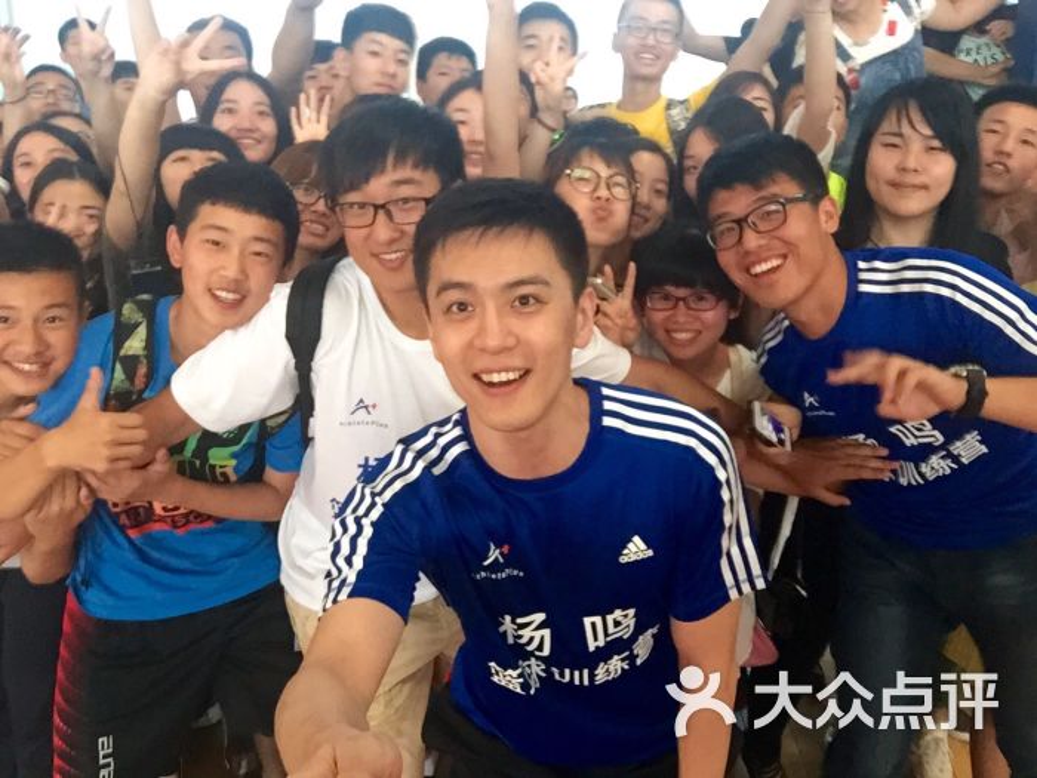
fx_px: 929
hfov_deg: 58.4
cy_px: 389
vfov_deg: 45.4
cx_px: 518
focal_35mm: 31
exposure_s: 1/30
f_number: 2.2
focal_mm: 2.65
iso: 200
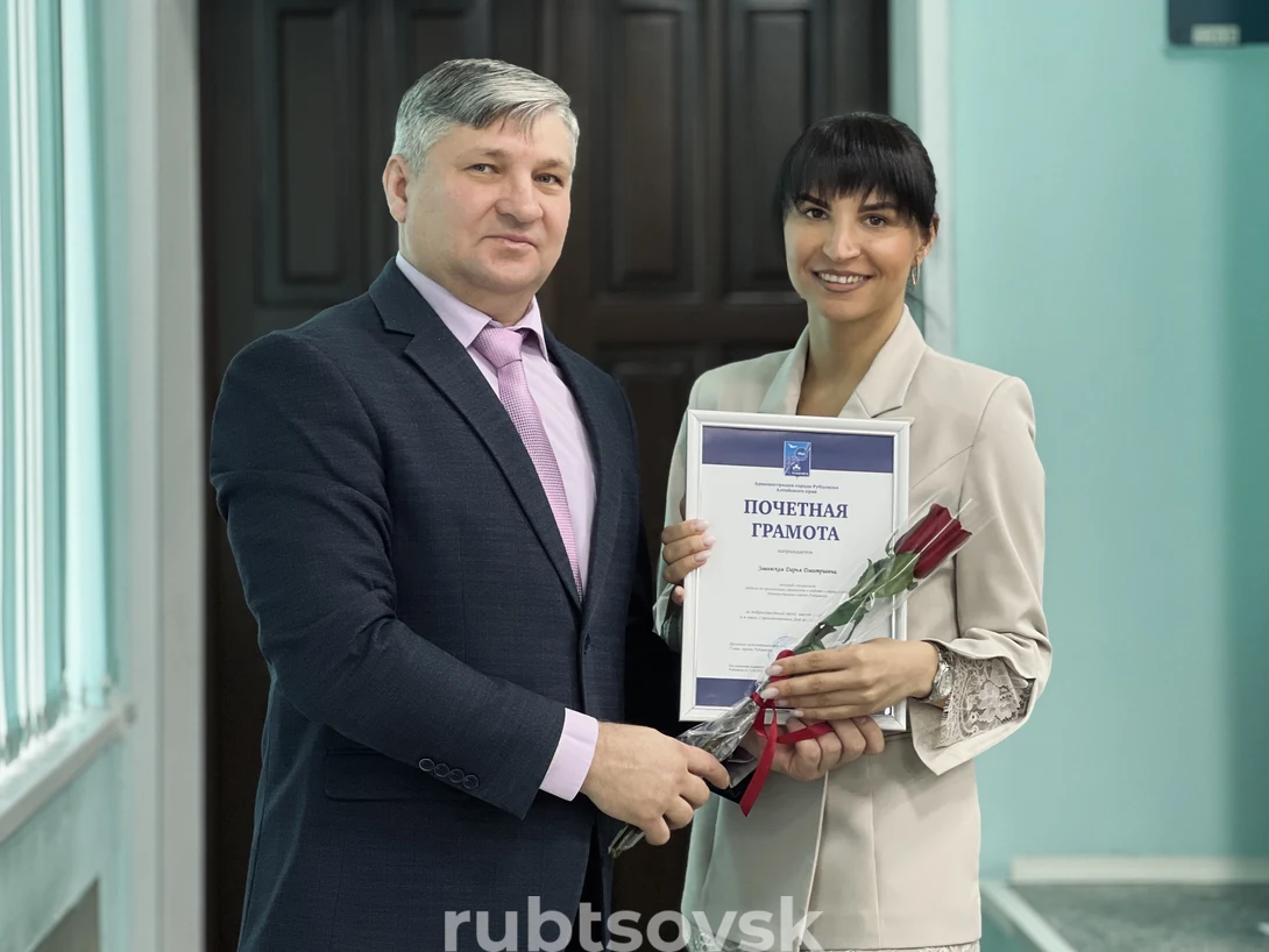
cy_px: 476
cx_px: 634
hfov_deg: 25.3
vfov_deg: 19.1
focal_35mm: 77
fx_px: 2823
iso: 320
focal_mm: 9
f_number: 2.8
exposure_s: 1/33
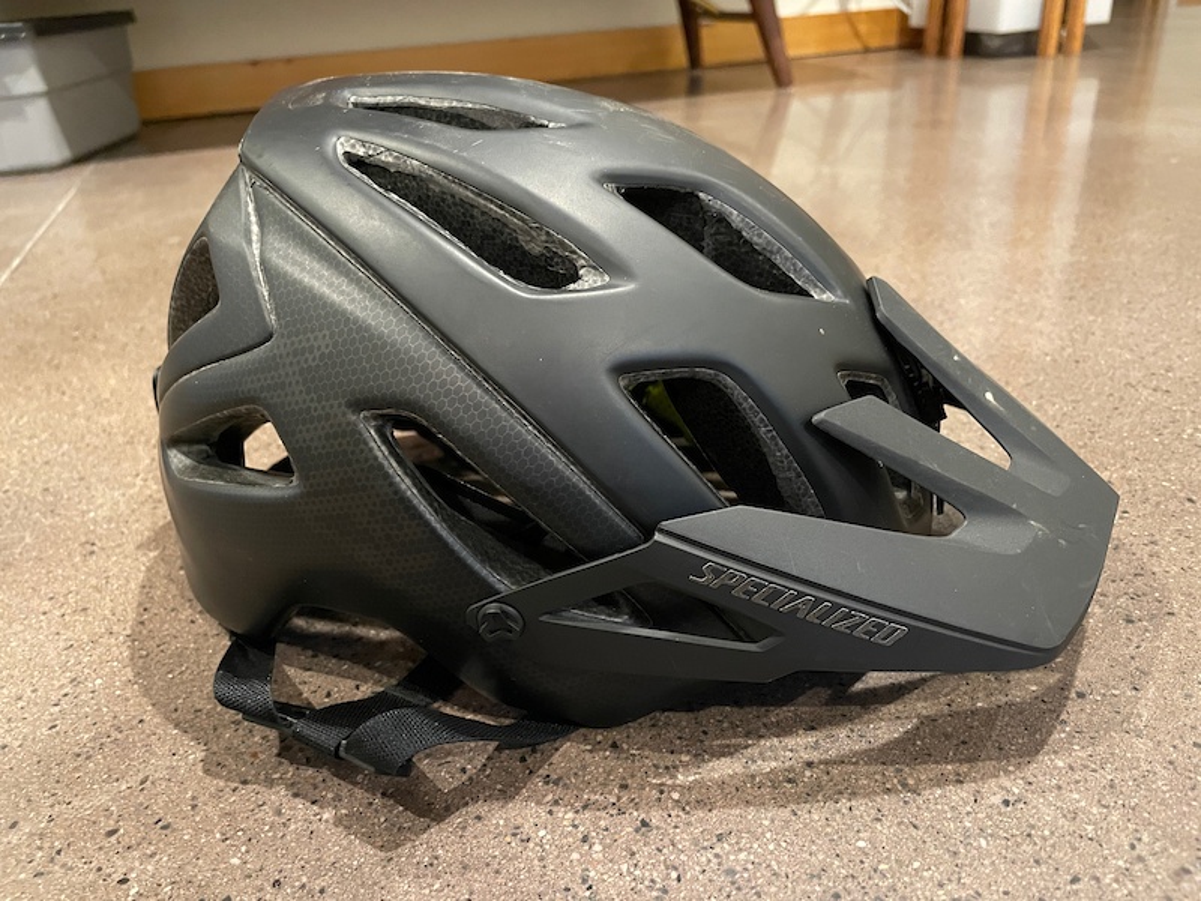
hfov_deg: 67.3
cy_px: 450
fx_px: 902
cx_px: 600
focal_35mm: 26
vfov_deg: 53.1
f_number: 1.6
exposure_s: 1/30
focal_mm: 4.2
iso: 640
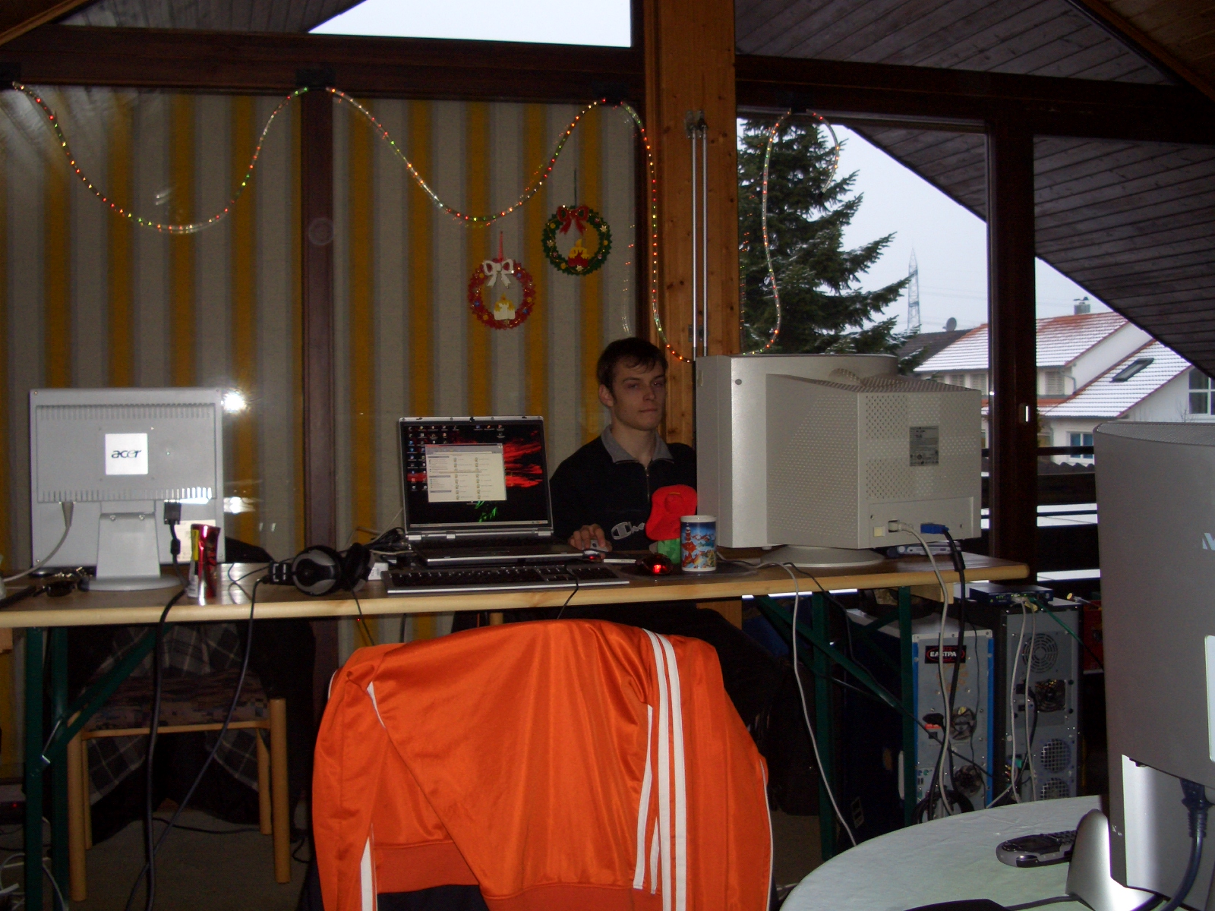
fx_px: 1439
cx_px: 608
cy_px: 456
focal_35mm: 41
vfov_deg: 35.1
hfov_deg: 45.8
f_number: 2.8
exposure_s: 1/60
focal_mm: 6.8
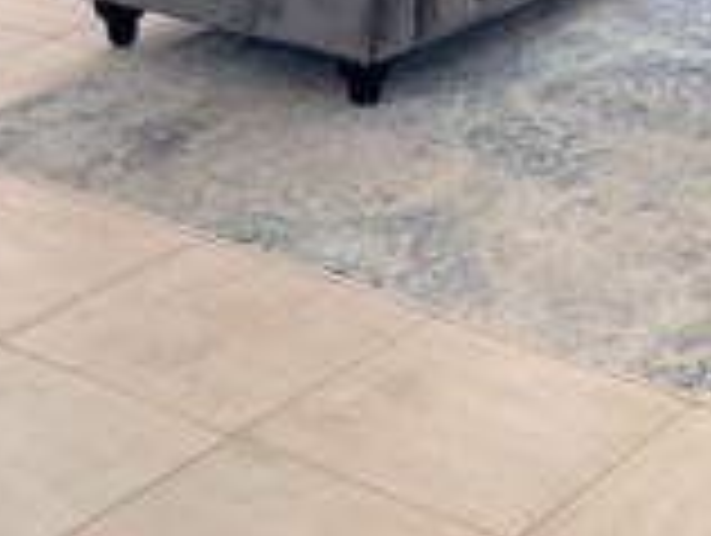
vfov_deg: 13.2
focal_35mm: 105
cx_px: 792
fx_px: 2160
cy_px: -324
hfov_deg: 18.0
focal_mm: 4.25
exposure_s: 1/120
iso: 40
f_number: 1.8
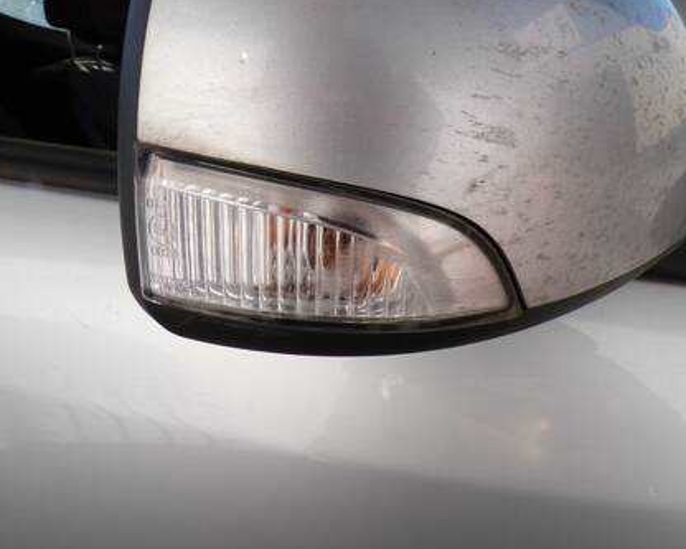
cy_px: 262
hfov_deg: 64.0
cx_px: 356
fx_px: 548
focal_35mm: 27
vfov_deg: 53.2
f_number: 5.8
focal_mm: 4.3
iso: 100
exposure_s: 1/280
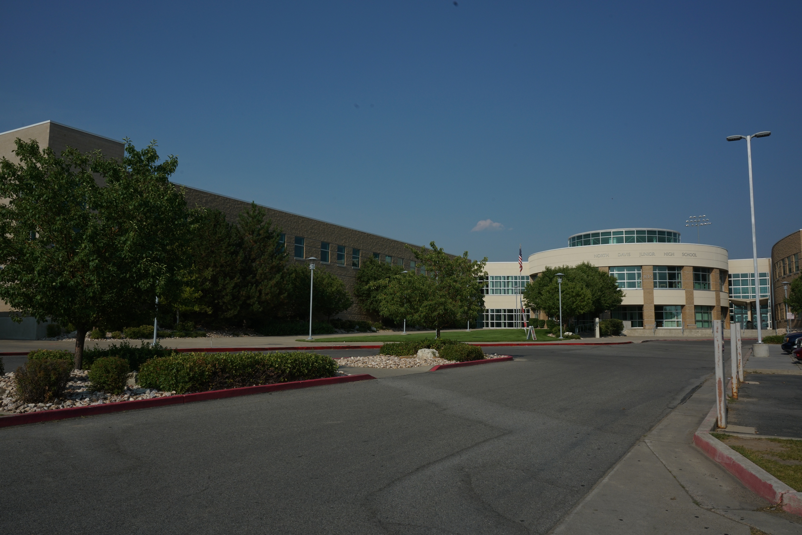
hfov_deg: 65.5
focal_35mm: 28
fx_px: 624
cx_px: 401
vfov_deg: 46.4
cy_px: 268
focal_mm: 28
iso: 320
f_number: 18
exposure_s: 1/500
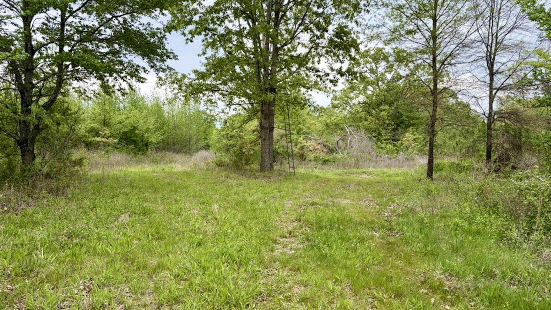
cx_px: 271
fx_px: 424
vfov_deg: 40.2
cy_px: 159
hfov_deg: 66.1
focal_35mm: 29
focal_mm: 5.96
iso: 50
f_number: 1.6
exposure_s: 1/907
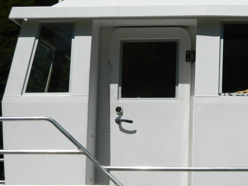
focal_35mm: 148
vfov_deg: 10.0
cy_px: 142
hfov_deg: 13.3
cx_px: 184
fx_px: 1060
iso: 80
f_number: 11.9
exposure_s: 1/250
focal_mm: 15.1
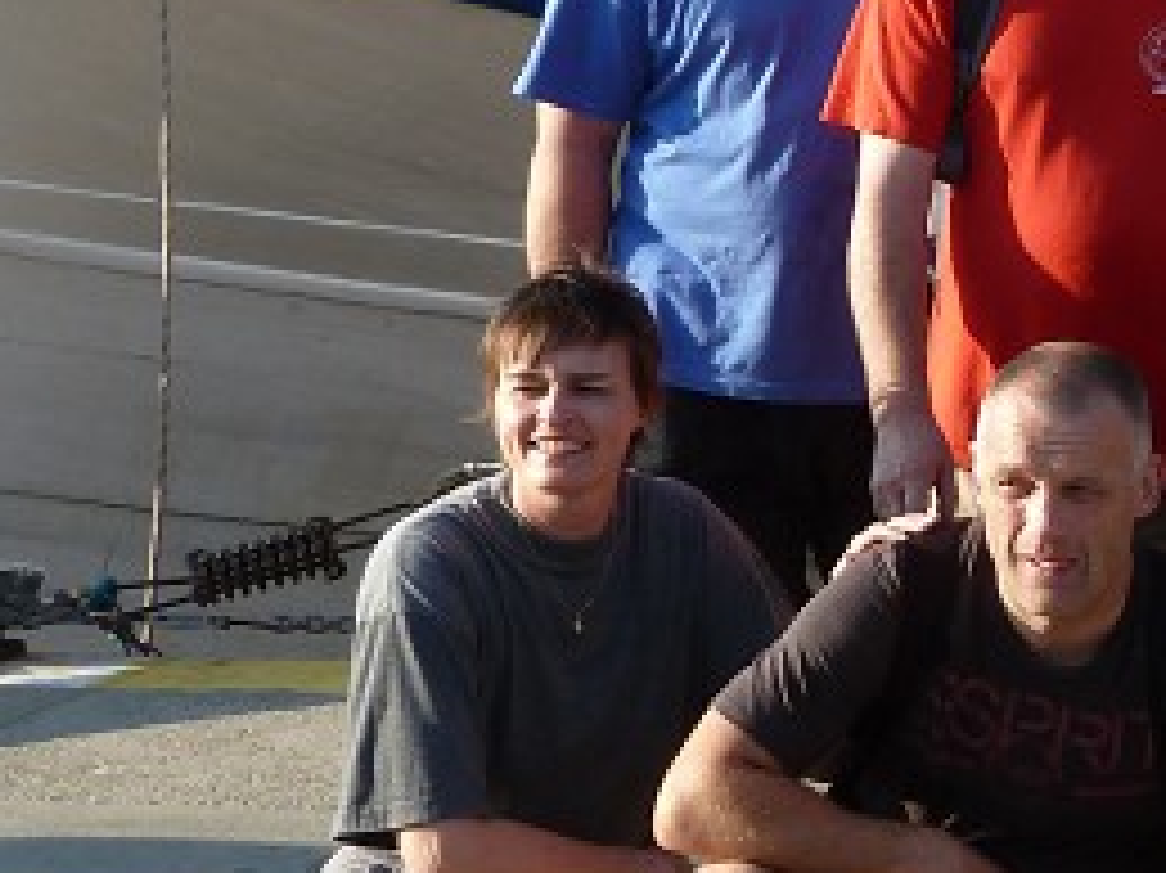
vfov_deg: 11.6
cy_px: 302
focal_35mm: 128
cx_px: 1760
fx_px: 4310
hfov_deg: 14.4
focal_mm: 6.9
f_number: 4
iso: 80
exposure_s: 1/250
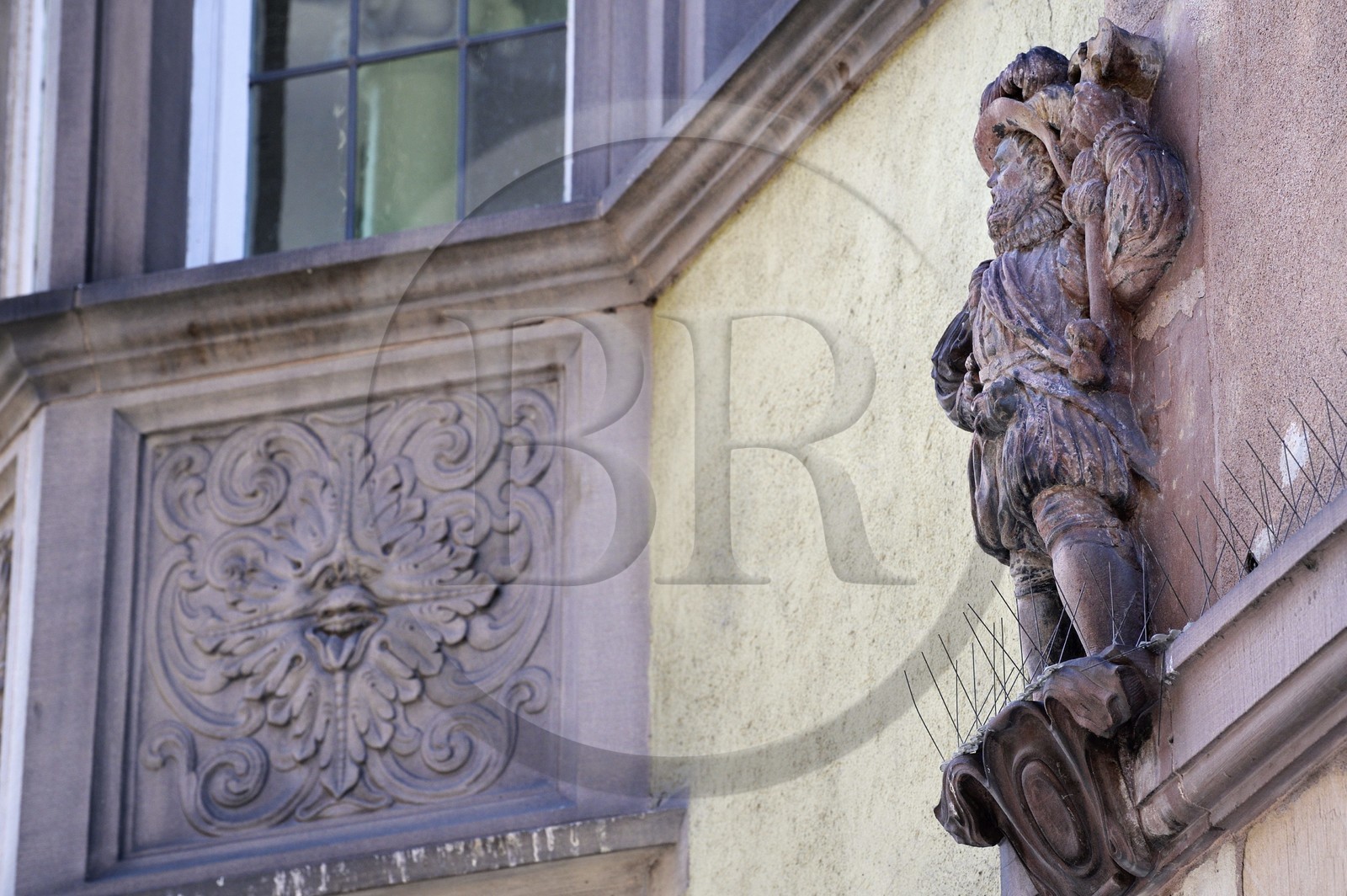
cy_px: 448
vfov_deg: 7.8
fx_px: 6542
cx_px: 674
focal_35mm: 175
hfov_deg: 11.8
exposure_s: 1/250
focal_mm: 175
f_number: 7.1
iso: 800
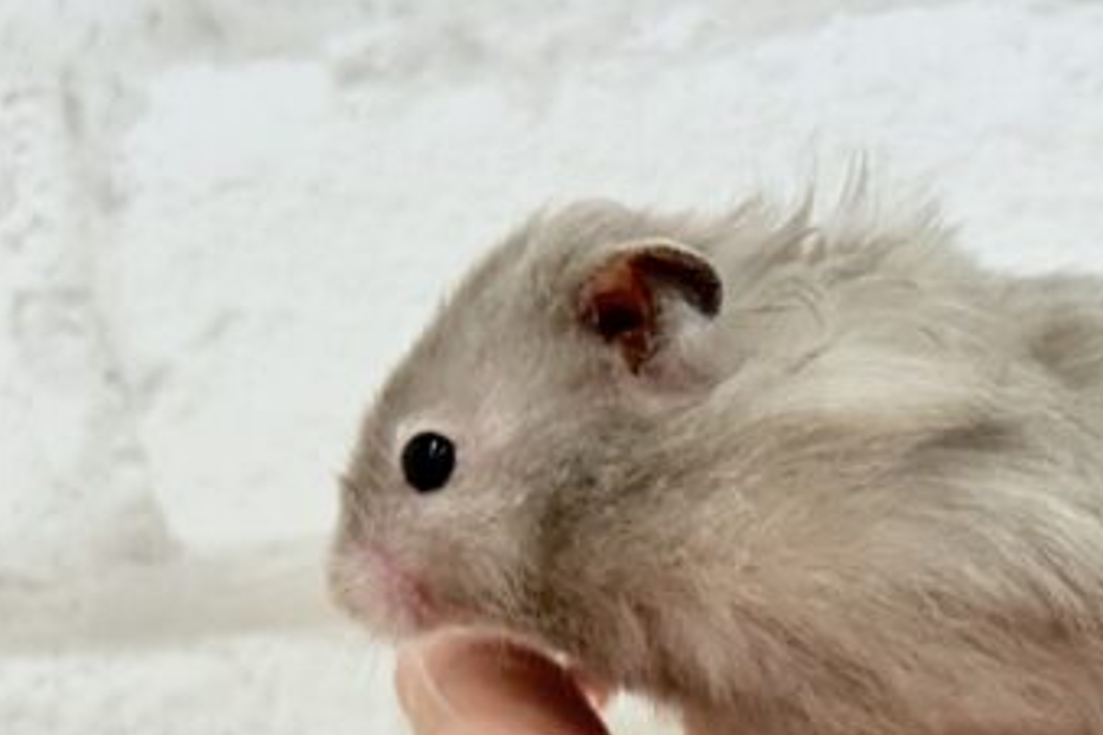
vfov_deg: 13.4
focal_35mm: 102
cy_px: 592
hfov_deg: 19.7
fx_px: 3125
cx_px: 970
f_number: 1.6
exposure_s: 1/100
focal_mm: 5.96
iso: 80
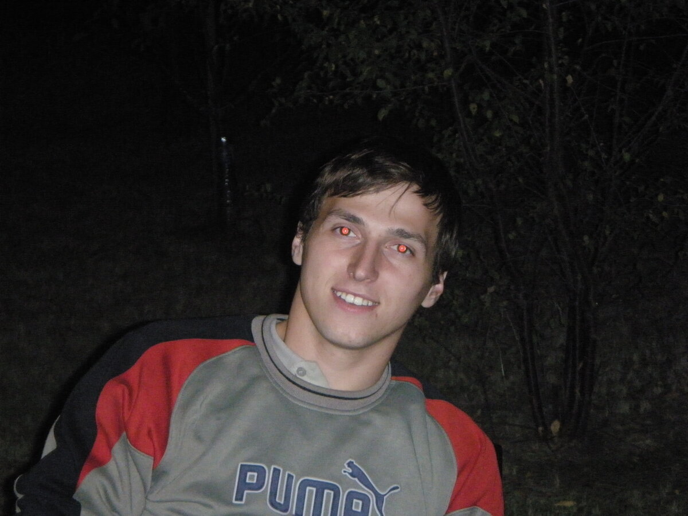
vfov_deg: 13.0
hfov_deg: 17.3
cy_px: 258
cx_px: 344
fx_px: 2266
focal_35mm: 114
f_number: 5
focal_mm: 20.1
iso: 800
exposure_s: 1/125
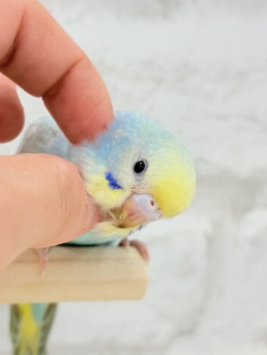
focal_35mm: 70
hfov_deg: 21.0
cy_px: 179
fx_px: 719
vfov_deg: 27.8
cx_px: 104
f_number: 1.6
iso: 100
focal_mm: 5.96
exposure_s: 1/100
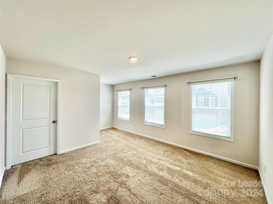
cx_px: 136
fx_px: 103
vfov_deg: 89.9
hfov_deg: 106.2
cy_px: 102
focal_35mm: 13
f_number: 1.8
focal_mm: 1.57
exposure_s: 1/169
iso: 32
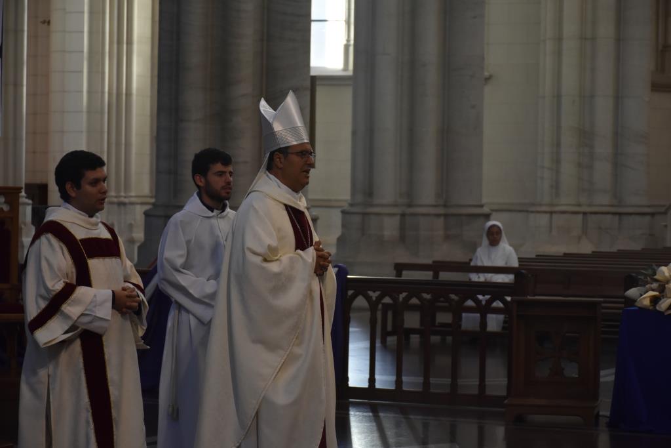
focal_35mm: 120
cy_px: 224
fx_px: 2237
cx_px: 336
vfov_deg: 11.4
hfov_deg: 17.1
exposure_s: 1/100
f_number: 5.3
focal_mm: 80
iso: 1250
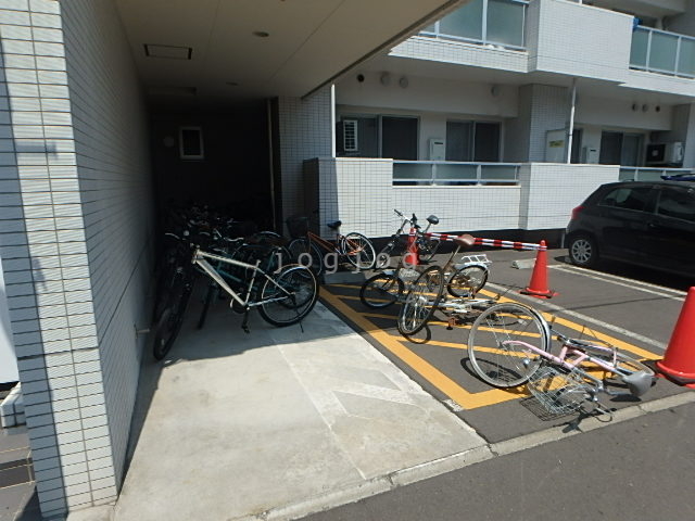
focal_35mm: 21
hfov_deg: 79.0
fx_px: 422
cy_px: 260
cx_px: 348
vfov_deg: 63.4
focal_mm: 3.7
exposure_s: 1/640
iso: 125
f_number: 6
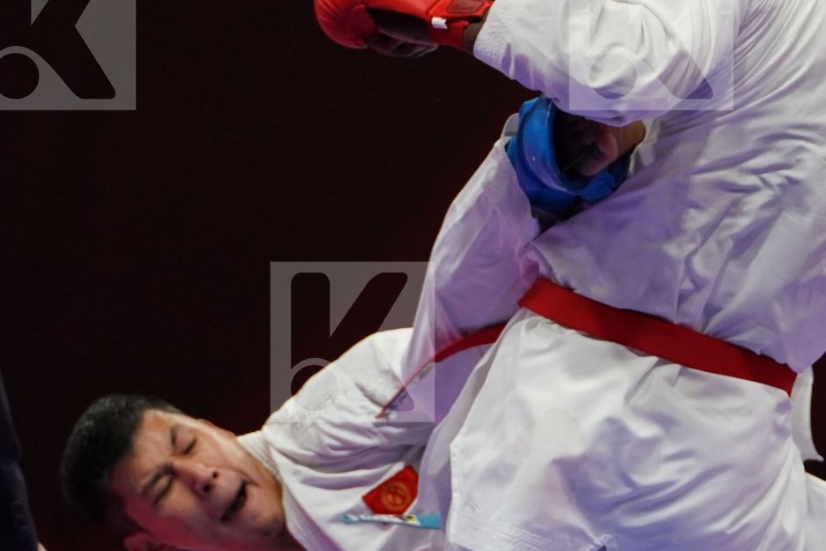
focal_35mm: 582
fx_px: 13355
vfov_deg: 2.4
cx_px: 651
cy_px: 342
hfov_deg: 3.5
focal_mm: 202
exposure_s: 1/1000
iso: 2500
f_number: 4
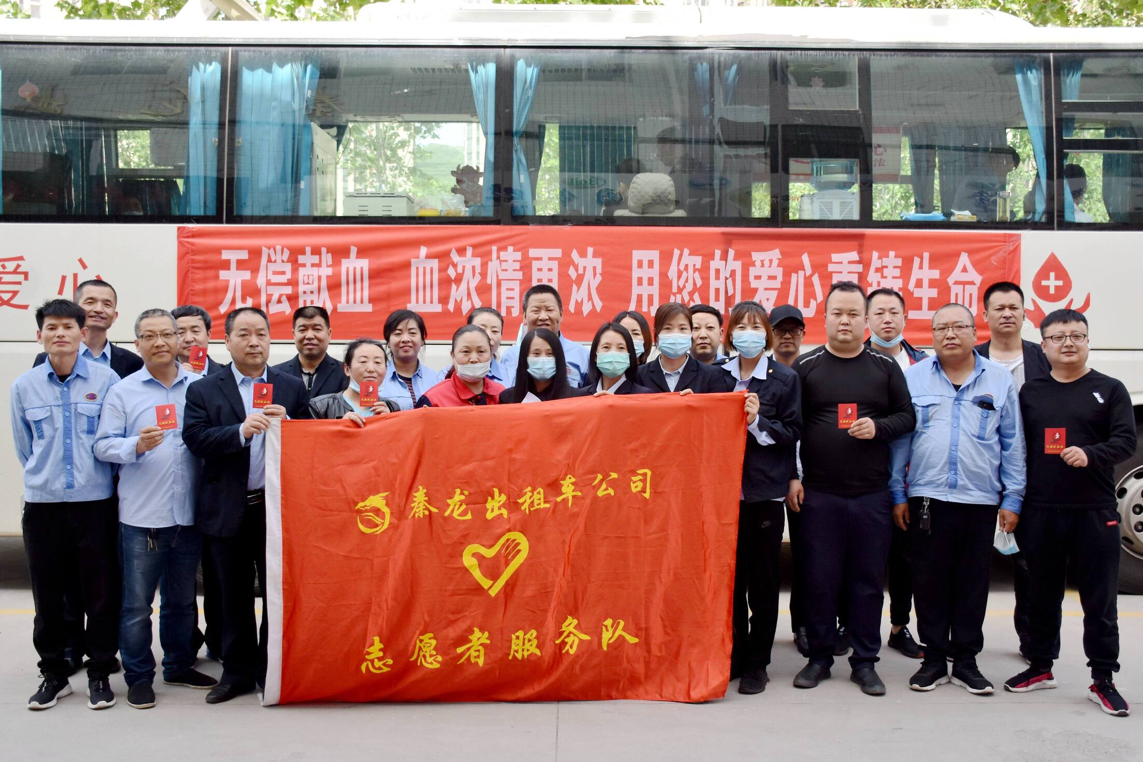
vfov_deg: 38.4
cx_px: 572
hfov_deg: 55.1
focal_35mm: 34
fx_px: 1095
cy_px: 381
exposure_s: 1/1250
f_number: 4
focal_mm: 23
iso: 640
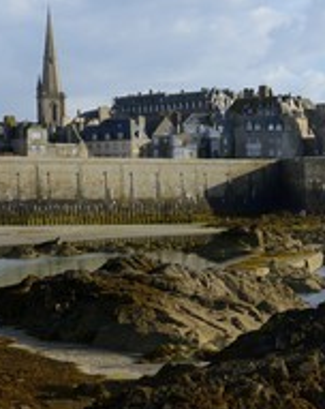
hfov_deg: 16.1
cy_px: 212
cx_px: 400
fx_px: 1098
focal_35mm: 91
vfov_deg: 21.1
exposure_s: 1/200
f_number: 11
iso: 200
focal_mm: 44
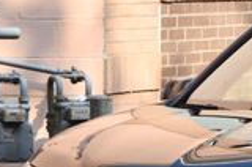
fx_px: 4115
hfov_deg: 3.5
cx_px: 443
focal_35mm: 589
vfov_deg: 2.3
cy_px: 127
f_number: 7.1
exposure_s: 1/250
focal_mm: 98
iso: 200
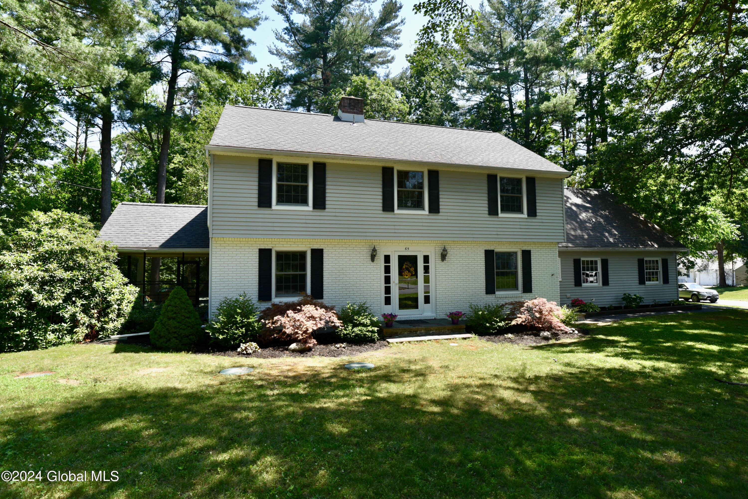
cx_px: 374
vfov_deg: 70.5
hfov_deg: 93.3
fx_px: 353
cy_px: 250
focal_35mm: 17
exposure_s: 1/200
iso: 250
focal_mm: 17
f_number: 7.1
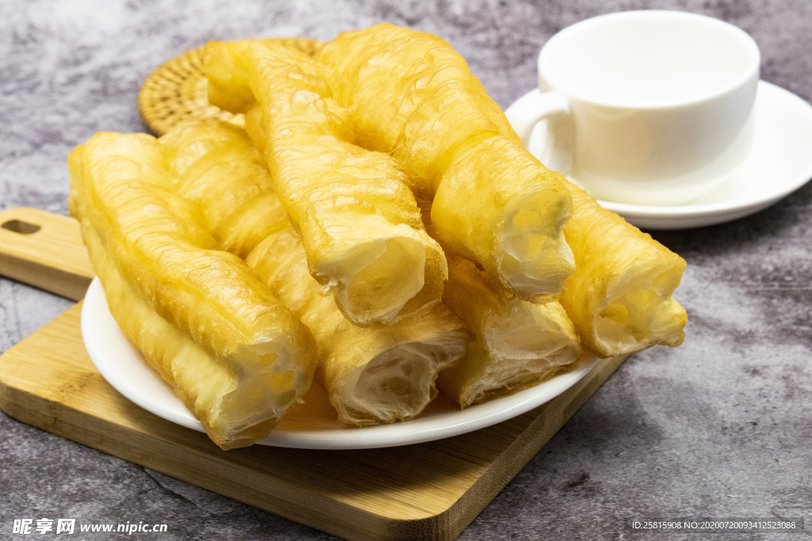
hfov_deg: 24.6
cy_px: 270
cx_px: 406
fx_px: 1861
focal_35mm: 82
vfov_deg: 16.6
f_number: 11
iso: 1600
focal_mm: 55
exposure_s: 1/125
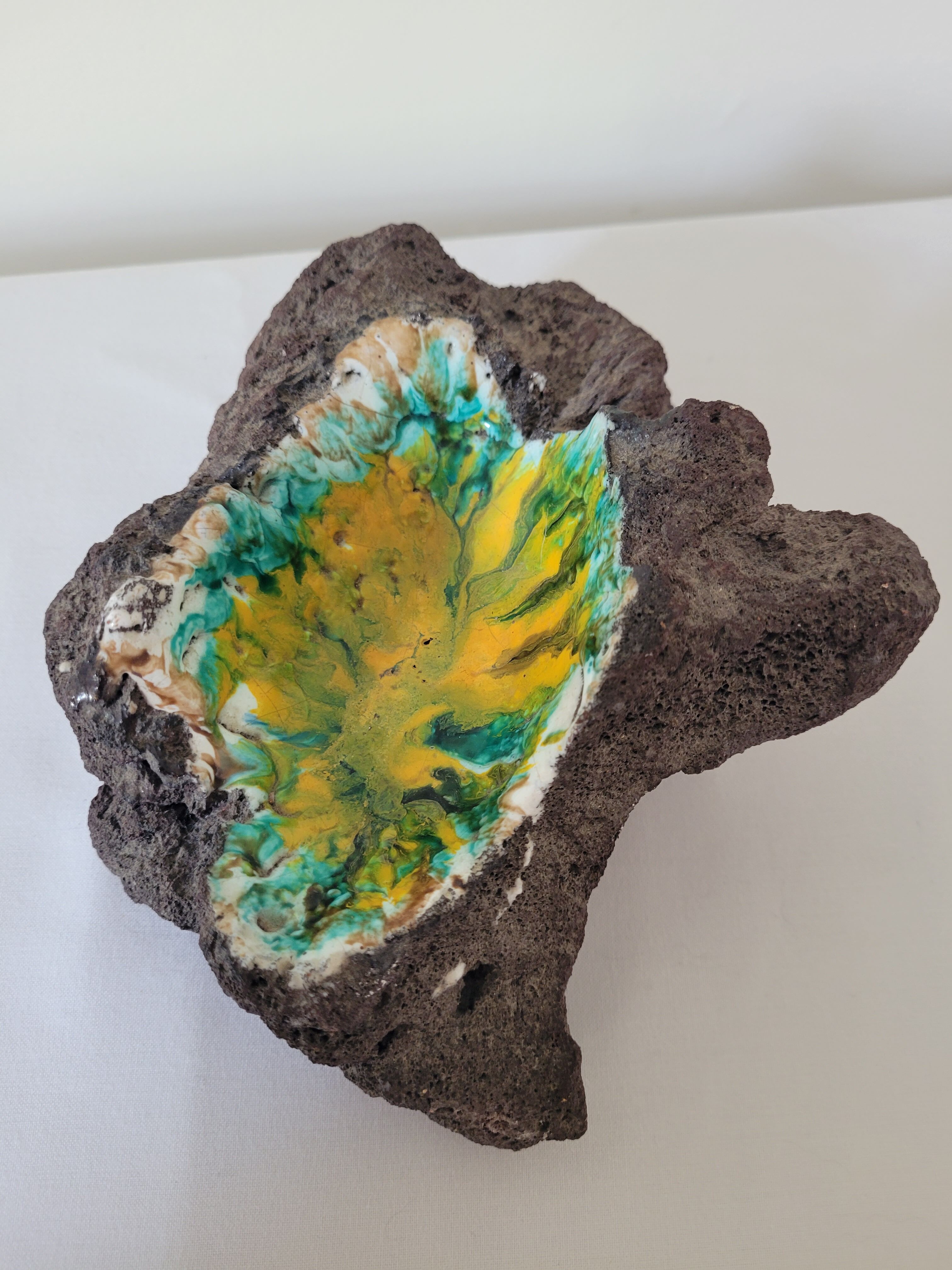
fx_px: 953
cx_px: 476
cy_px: 635
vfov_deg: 67.3
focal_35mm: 26
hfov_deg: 53.1
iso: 160
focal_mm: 5.4
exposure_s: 1/50
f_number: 1.8
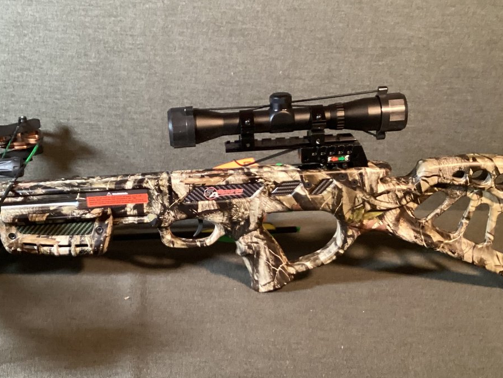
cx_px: 187
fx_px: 756
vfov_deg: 28.0
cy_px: 215
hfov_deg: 36.6
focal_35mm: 52
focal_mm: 3.3
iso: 320
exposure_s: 1/30
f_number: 2.4
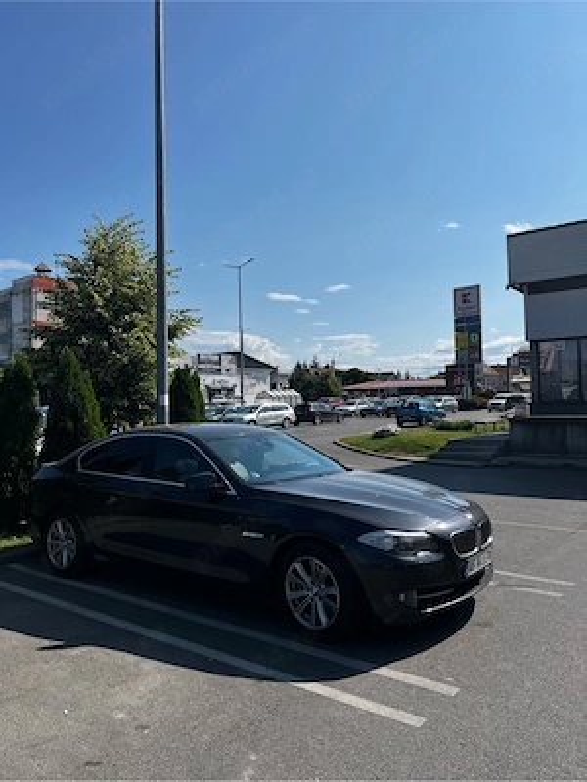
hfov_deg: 53.1
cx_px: 294
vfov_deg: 67.3
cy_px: 391
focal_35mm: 26
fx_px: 588
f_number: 1.6
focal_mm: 5.1
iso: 50
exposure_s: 1/5319
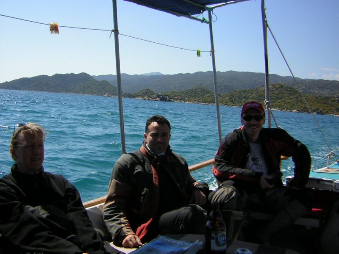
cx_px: 170
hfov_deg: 51.4
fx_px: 353
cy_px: 127
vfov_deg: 39.7
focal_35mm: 36
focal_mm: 4.7
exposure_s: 1/392
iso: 50
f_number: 5.2
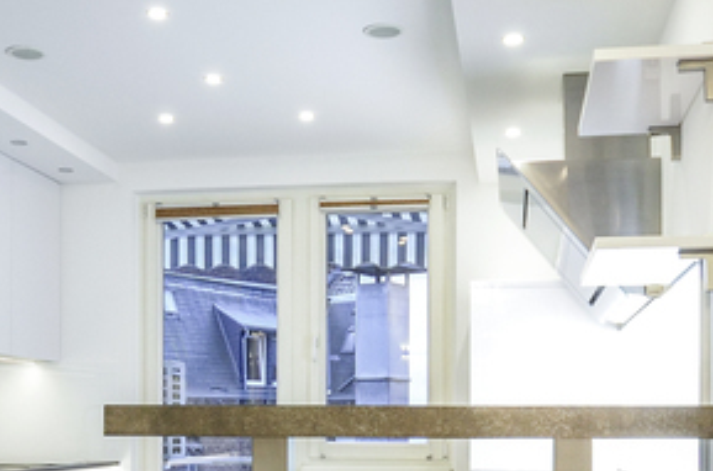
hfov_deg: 41.9
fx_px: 909
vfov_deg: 27.5
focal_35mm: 46
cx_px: 205
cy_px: 465
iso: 800
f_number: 3.5
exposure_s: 1/30
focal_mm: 10
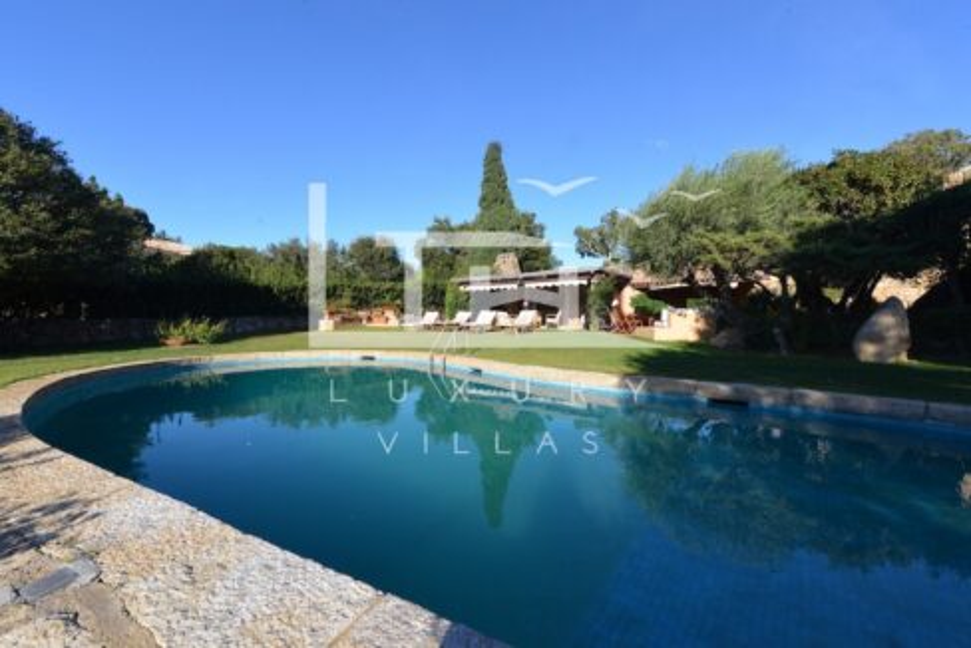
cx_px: 486
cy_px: 324
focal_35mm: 14
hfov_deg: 104.2
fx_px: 378
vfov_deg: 81.3
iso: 800
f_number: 11
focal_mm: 14
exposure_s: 1/500
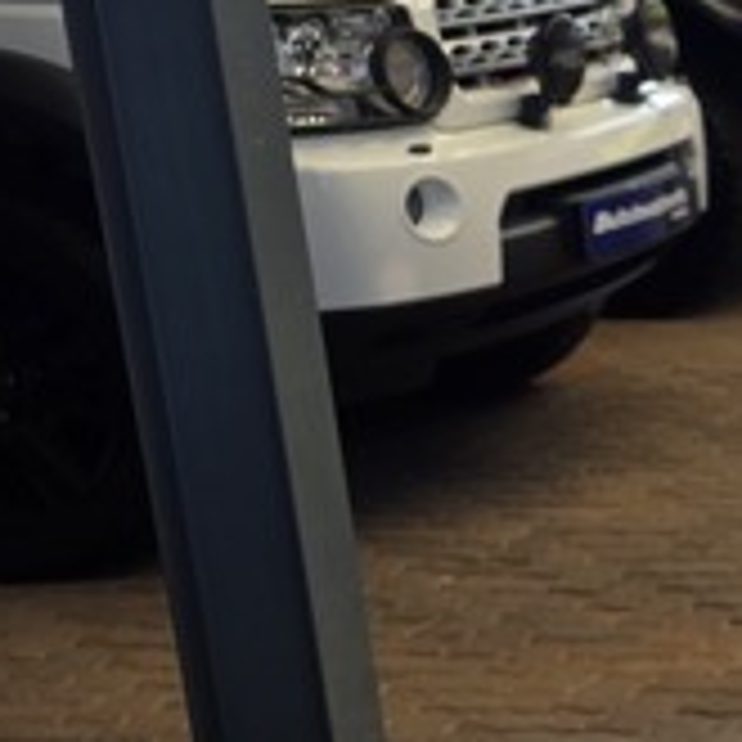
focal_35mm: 126
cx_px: 1988
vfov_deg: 13.8
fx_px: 3056
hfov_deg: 10.9
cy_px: 612
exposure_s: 1/146
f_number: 1.7
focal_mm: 6.25
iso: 12
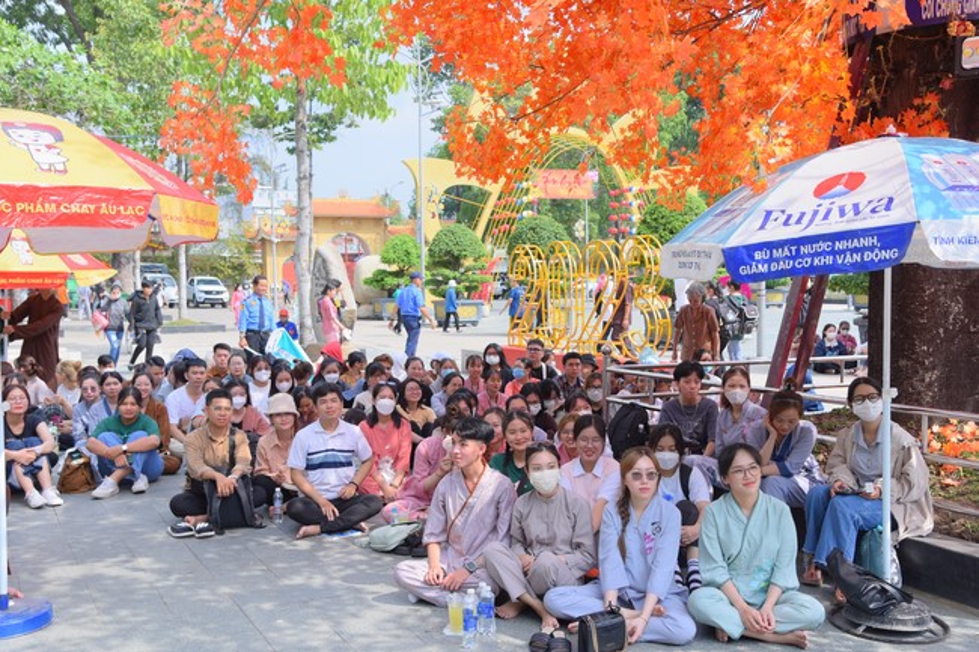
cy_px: 326
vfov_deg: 35.0
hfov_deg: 50.7
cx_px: 490
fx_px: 1033
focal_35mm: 38
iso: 100
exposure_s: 1/200
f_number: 7.1
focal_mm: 38
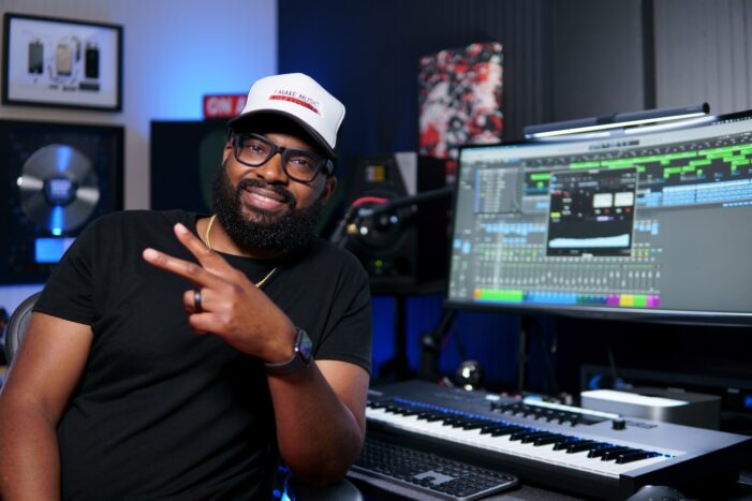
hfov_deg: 43.6
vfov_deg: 29.9
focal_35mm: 45
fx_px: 940
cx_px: 376
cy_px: 250
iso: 125
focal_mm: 30
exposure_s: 1/60
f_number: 1.4
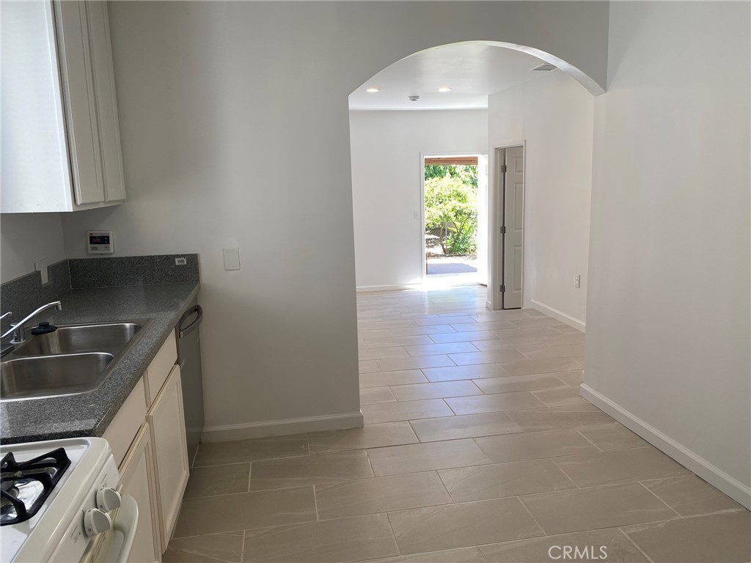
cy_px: 282
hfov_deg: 67.3
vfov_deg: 53.1
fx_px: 564
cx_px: 376
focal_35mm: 26
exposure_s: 1/120
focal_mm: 4.25
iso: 32
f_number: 1.8
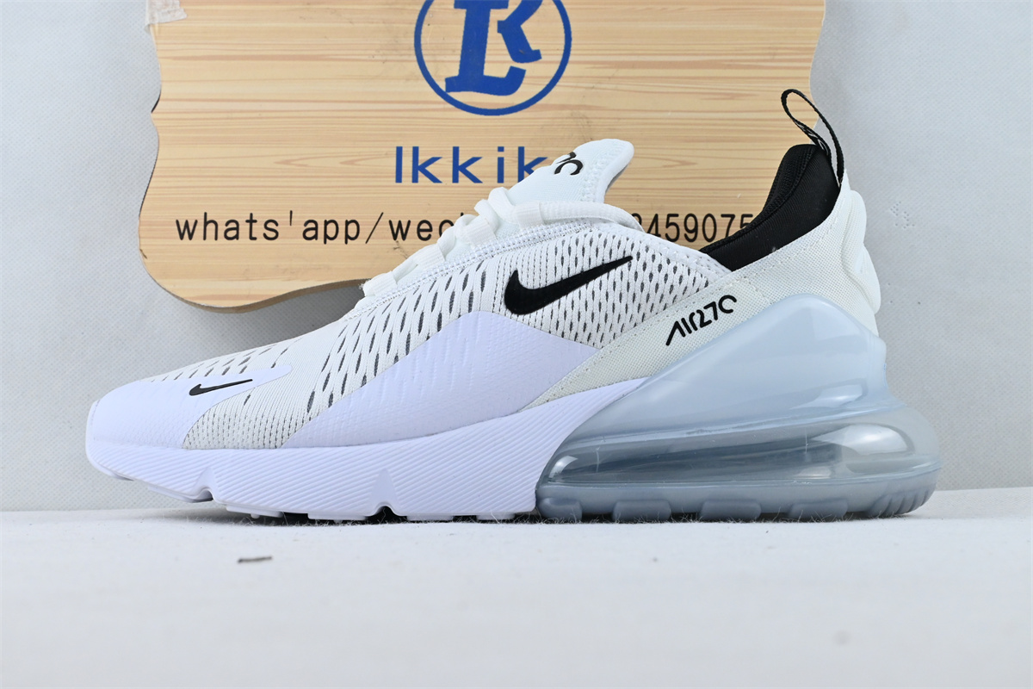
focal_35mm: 52
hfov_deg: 37.9
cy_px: 344
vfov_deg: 25.8
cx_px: 516
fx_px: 1506
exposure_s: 1/160
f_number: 10
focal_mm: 35
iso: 1000
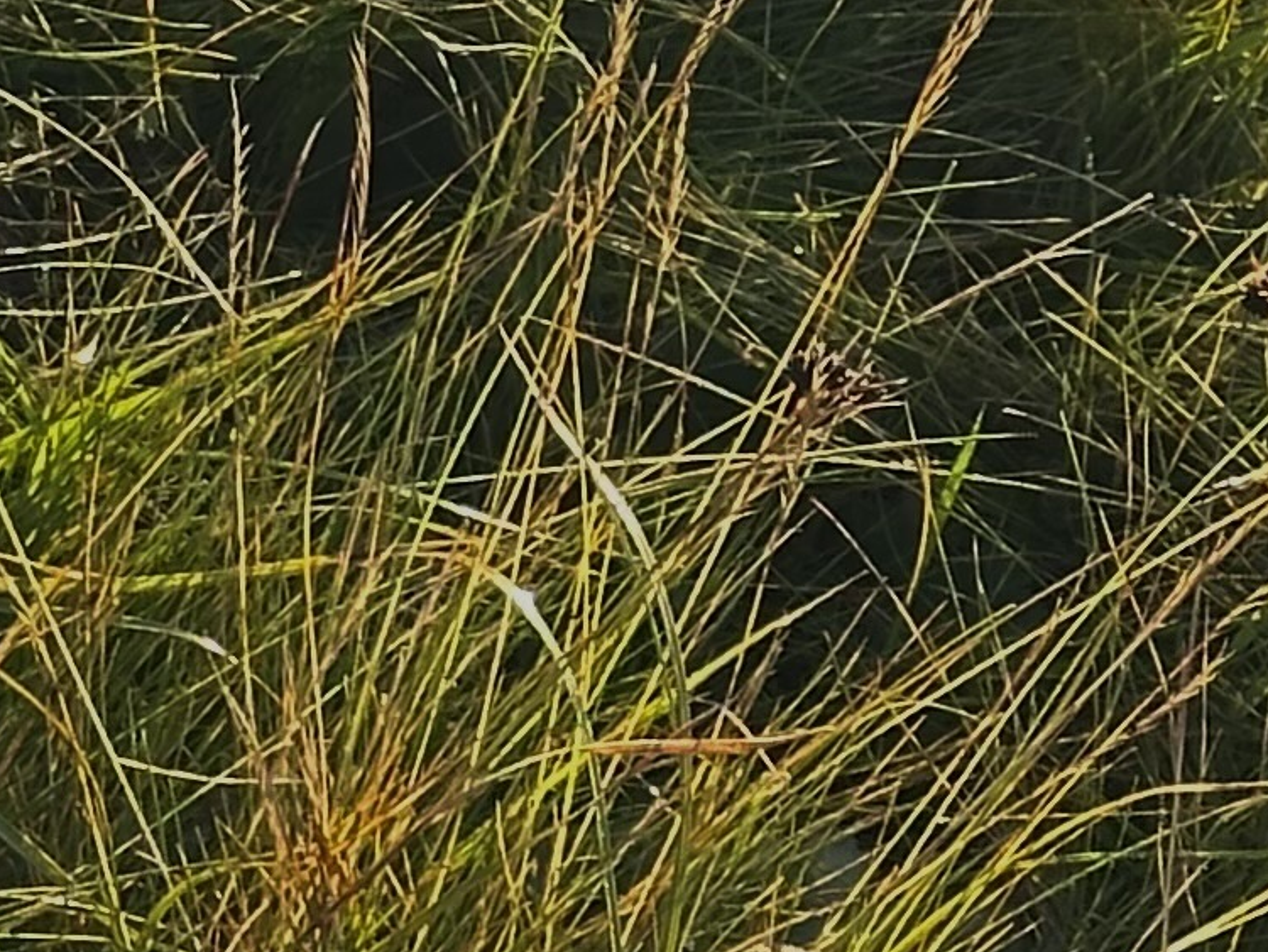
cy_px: 2151
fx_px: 9454
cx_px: -196
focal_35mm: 258
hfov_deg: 7.6
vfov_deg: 5.6
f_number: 1.78
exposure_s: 1/823
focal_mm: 6.86
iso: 64
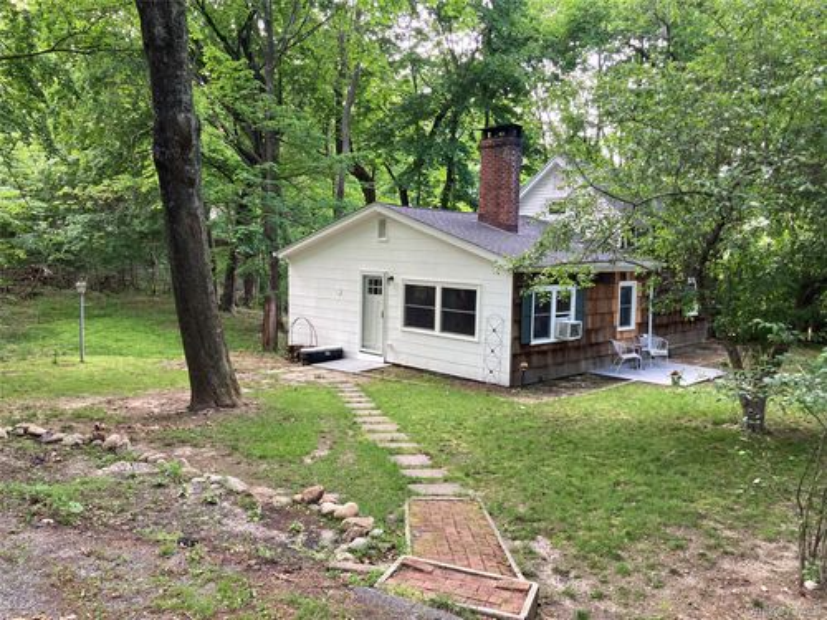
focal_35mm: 28
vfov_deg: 49.7
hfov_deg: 63.4
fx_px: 669
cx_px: 414
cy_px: 310
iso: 80
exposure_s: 1/105
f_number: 1.8
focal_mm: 3.99
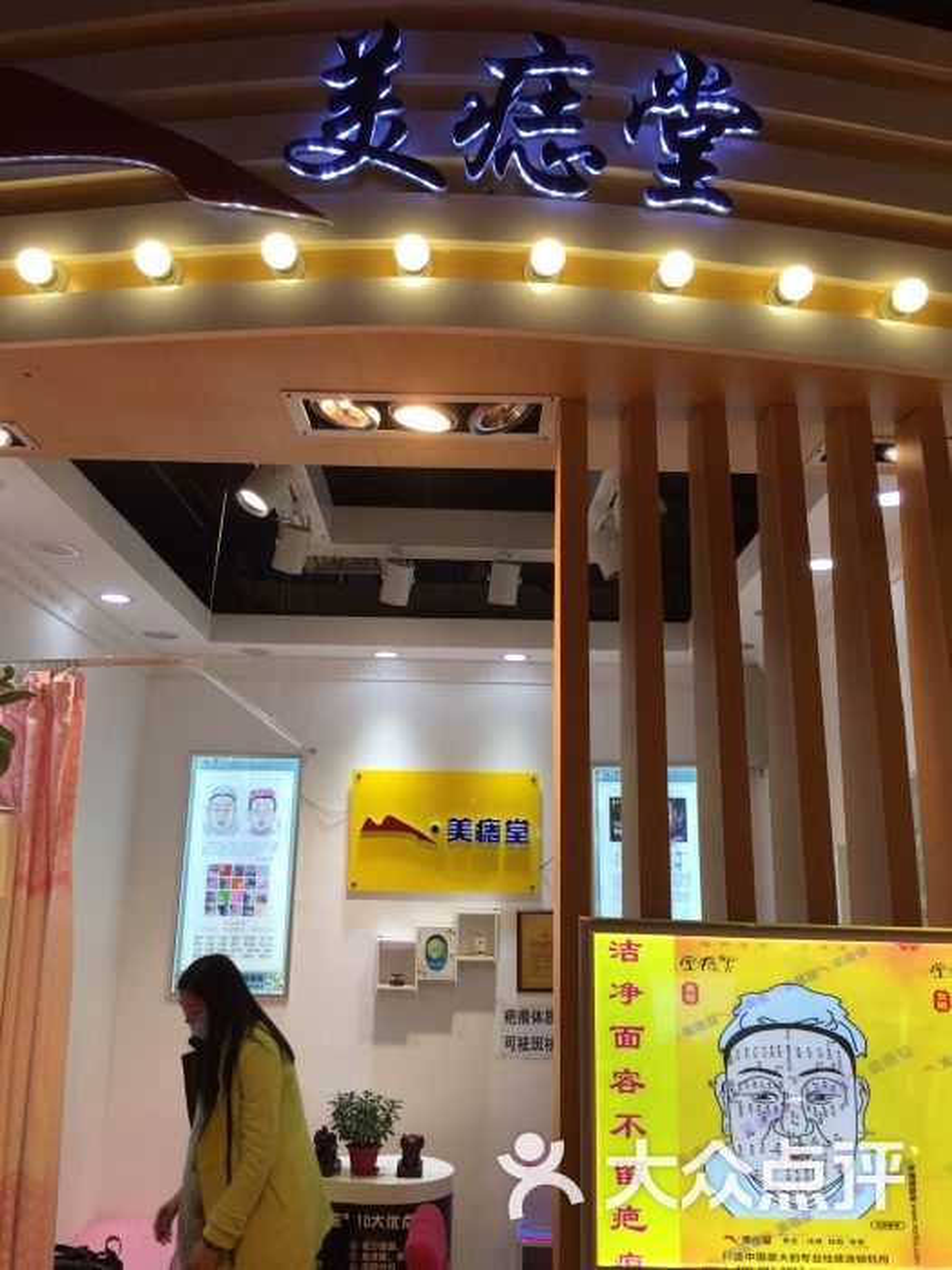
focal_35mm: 29
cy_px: 635
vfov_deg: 61.7
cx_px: 476
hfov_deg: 48.2
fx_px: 1063
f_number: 2.2
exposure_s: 1/50
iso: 32
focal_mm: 4.15
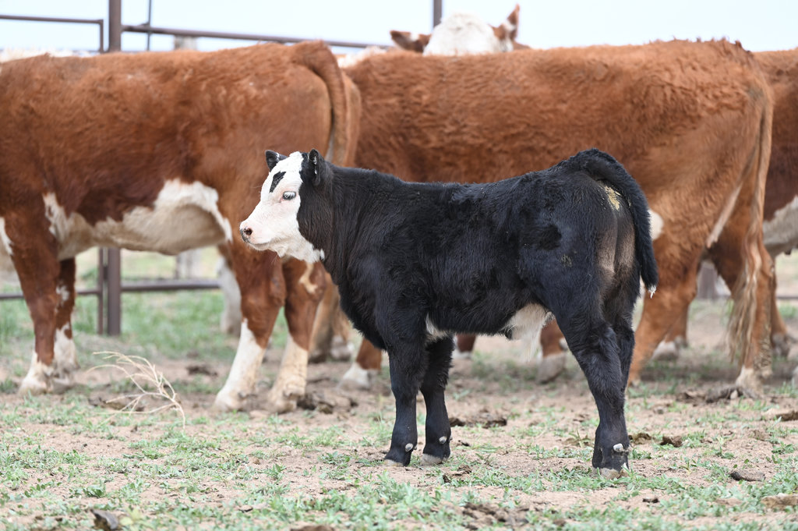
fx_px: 4430
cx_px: 399
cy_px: 266
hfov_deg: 10.3
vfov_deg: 6.9
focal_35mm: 200
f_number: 4
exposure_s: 1/500
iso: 200
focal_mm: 200
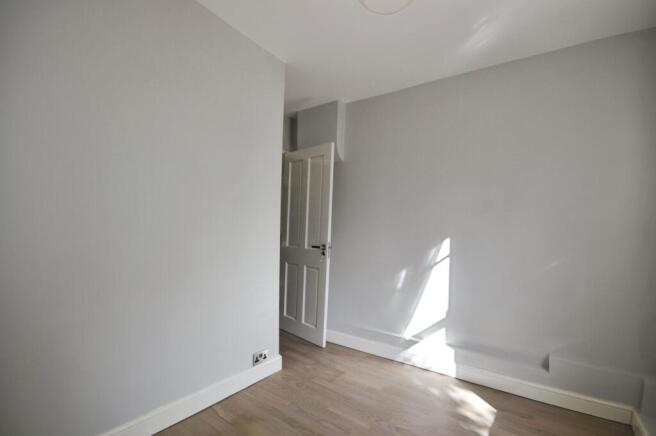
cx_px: 328
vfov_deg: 77.2
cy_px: 218
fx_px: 273
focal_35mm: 15
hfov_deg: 100.4
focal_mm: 10
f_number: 9
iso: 100
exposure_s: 1/15
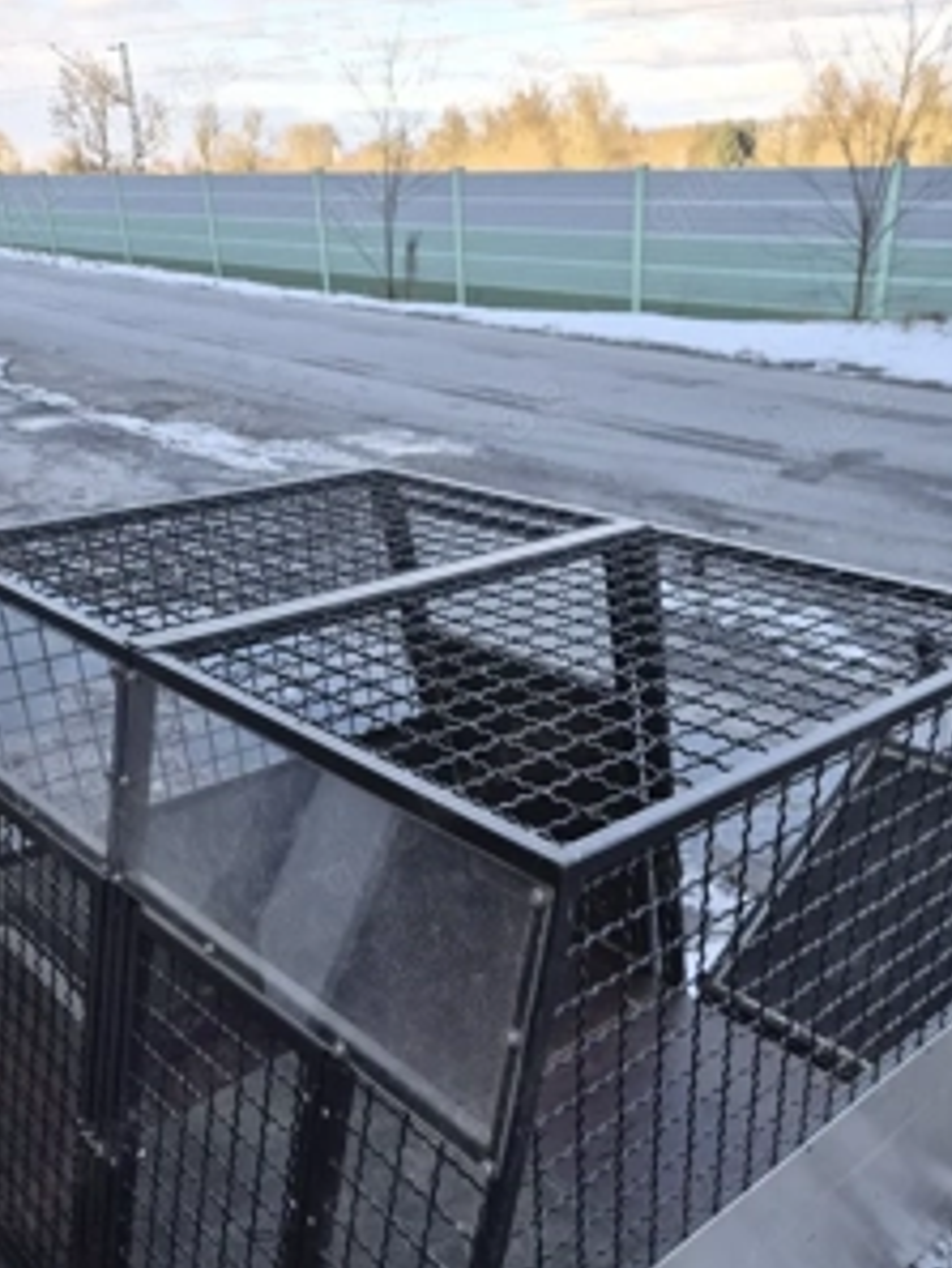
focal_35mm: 31
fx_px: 1136
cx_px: 534
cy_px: 850
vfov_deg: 57.0
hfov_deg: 45.4
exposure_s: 1/526
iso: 25
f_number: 1.8
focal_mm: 5.4
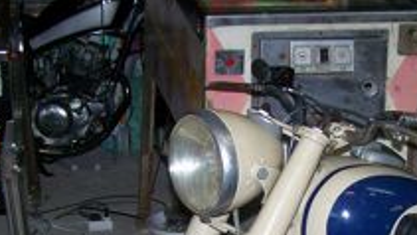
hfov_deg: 22.5
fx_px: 1040
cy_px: 259
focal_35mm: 94
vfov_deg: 12.7
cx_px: 291
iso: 80
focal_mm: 6.3
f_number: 2.8
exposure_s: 1/60
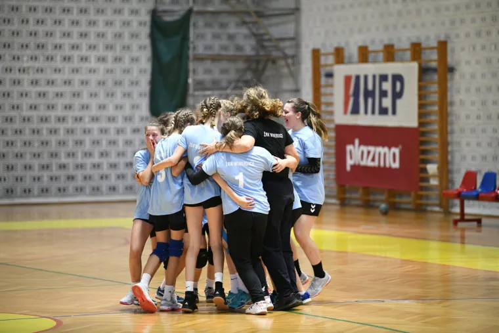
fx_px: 2565
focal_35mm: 185
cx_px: 250
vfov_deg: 7.4
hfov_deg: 11.1
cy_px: 166
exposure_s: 1/320
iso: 3200
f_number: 2.8
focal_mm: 185
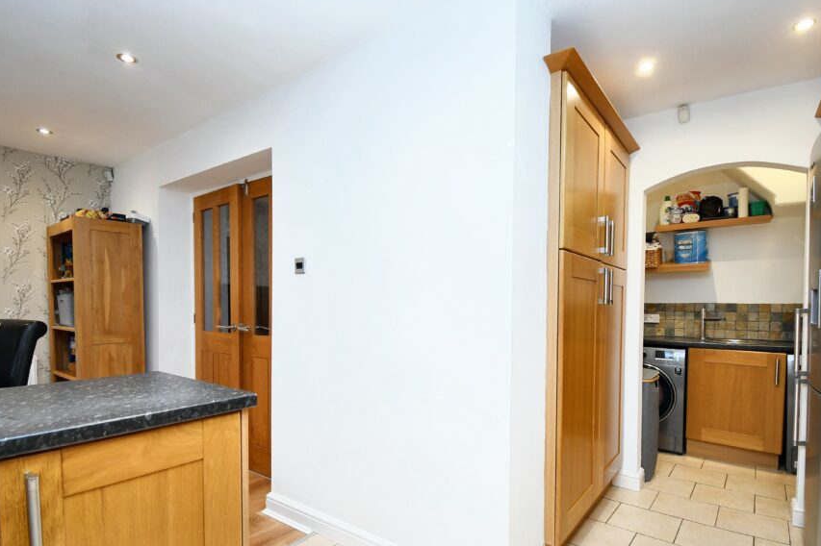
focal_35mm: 18
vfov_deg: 66.9
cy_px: 320
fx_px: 410
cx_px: 428
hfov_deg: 90.0
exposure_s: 1/40
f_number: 4.5
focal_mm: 10
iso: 560
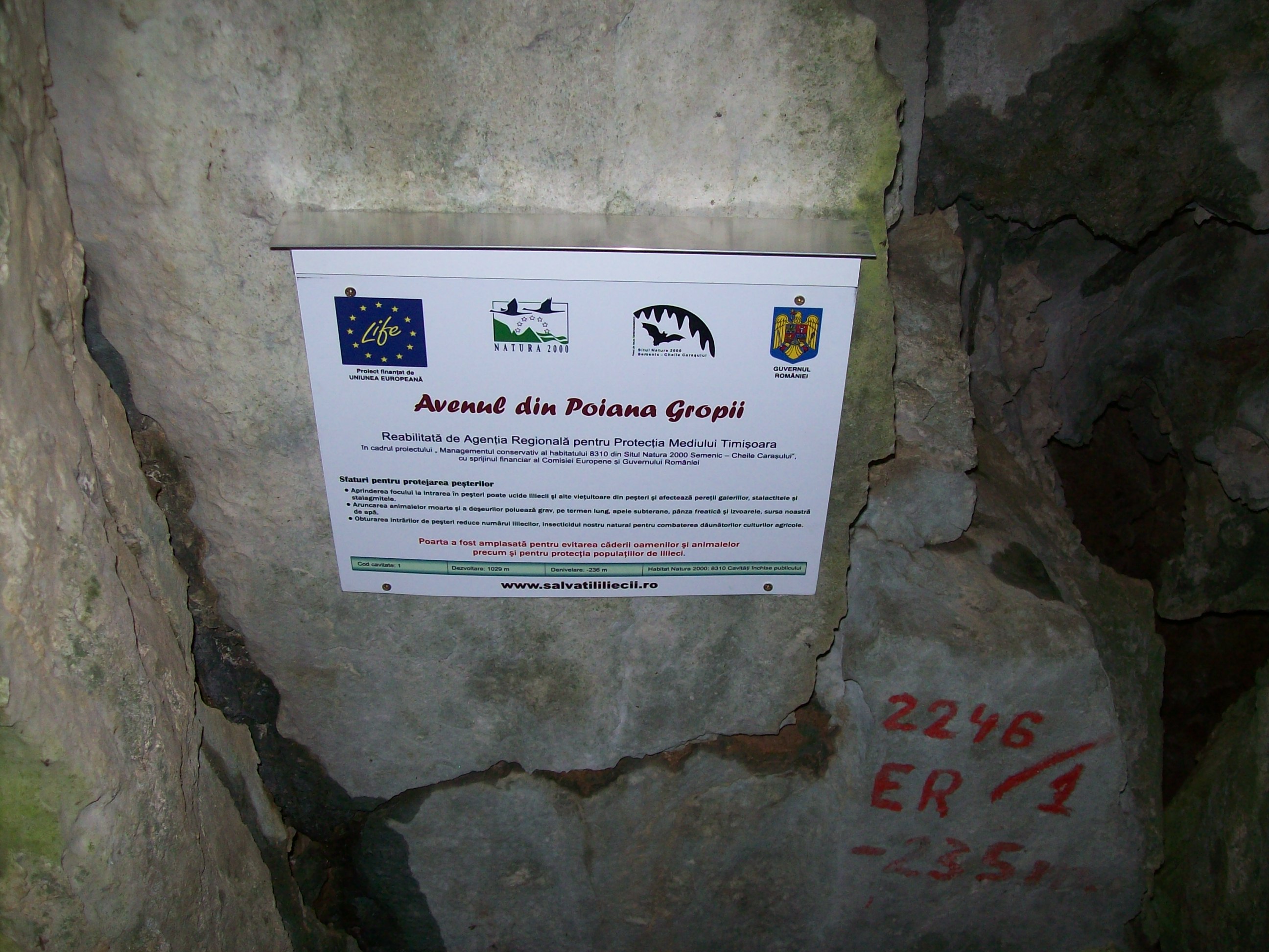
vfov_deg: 39.7
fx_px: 1320
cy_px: 476
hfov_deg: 51.4
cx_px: 634
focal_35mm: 36
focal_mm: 6
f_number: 2.7
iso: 80
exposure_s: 1/64
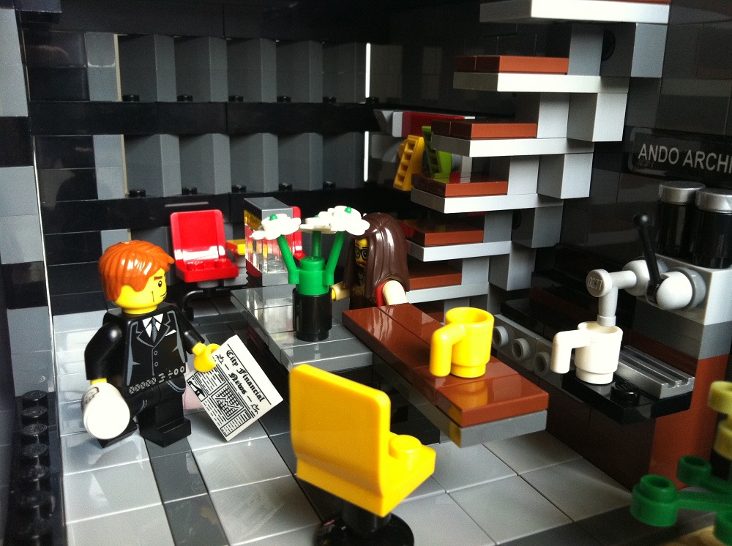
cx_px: 366
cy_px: 273
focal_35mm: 35
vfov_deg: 40.6
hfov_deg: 52.7
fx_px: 739
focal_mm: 3.85
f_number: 2.8
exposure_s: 1/15
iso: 125
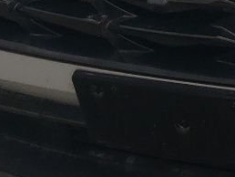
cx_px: 373
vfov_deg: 8.3
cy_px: -288
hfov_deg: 11.6
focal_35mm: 161
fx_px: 1094
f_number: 1.5
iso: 50
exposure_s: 1/5000
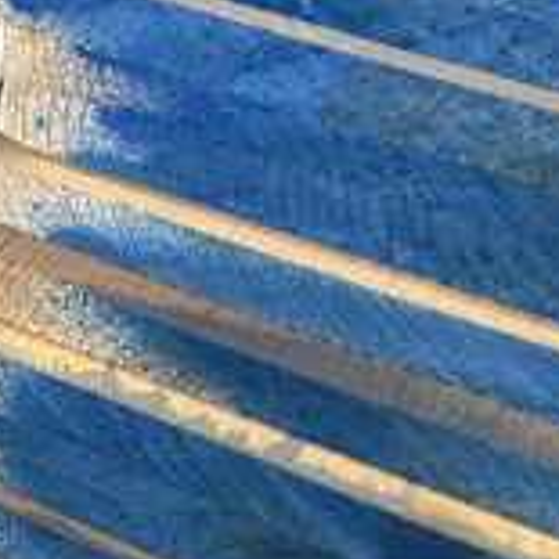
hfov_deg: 15.0
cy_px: -41
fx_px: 1772
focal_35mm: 97
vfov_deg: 17.4
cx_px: -518
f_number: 1.6
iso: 400
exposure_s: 1/46
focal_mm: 5.1
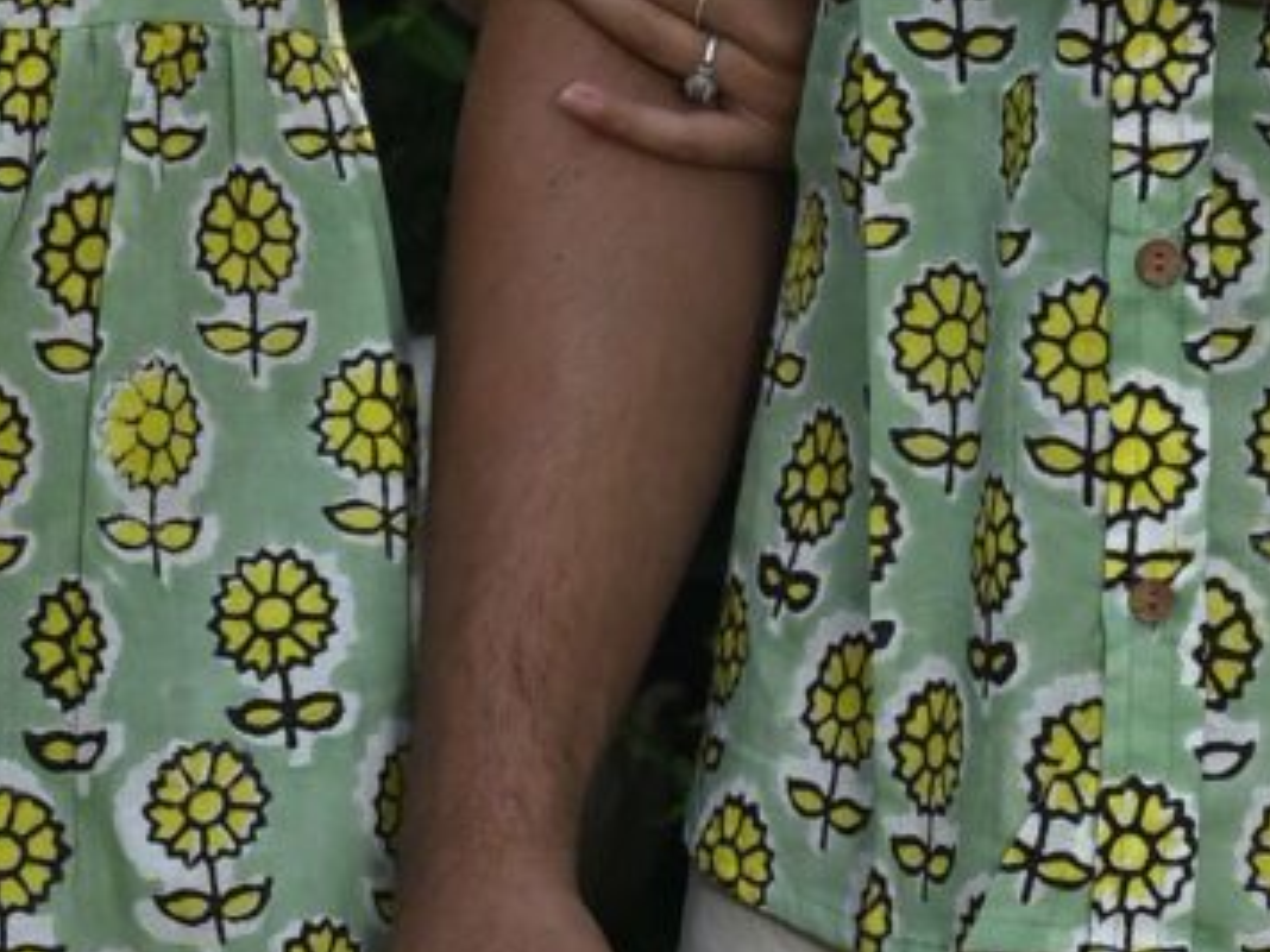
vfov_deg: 5.4
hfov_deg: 7.2
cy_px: 221
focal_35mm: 276
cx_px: 787
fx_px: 10126
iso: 250
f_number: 9
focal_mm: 40
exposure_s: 1/160
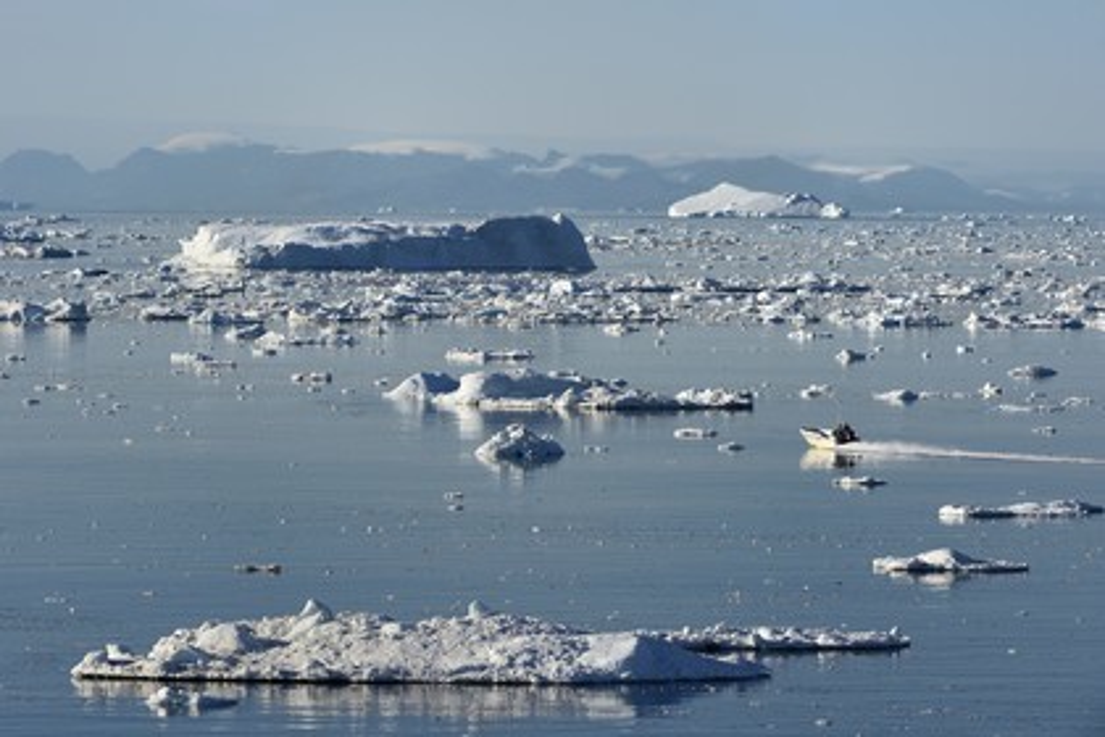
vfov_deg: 4.9
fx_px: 8594
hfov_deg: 7.4
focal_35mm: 280
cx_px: 552
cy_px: 368
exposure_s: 1/640
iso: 200
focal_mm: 280
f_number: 9
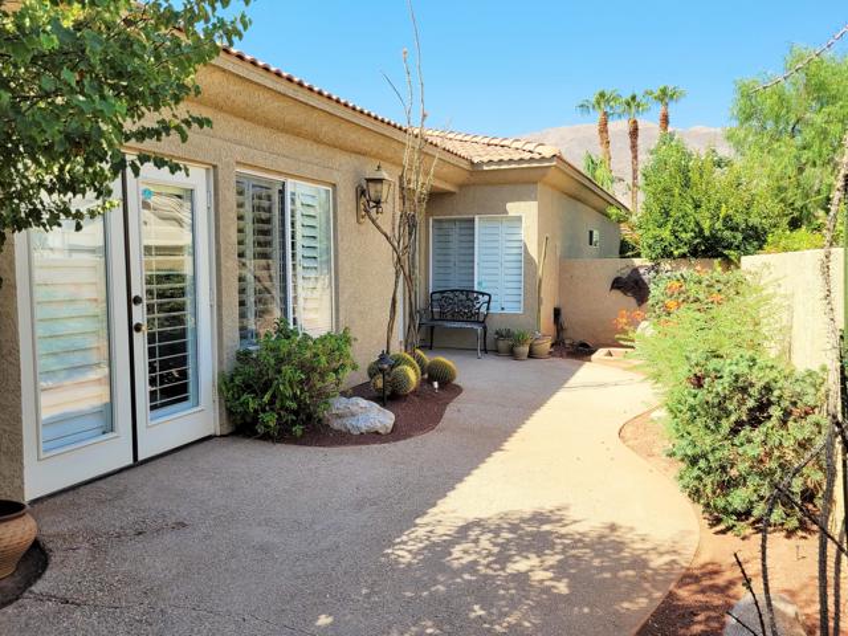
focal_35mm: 26
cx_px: 424
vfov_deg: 53.1
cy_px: 318
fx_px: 637
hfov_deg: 67.3
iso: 40
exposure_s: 1/1212
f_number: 1.8
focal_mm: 5.4
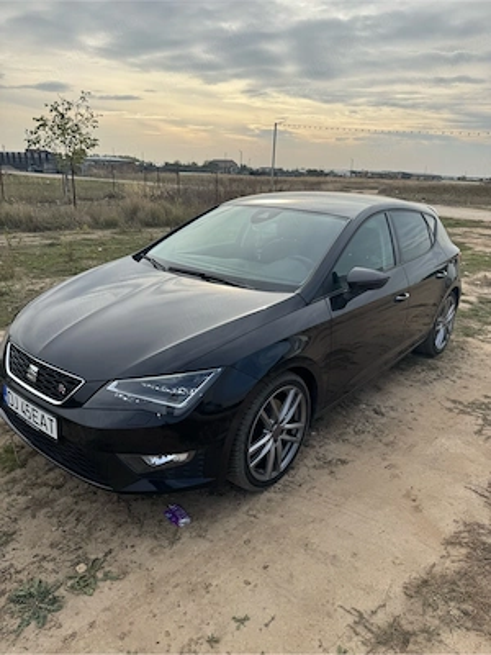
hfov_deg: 56.8
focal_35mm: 24
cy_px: 328
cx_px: 246
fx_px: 454
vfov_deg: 71.6
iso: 80
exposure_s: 1/3802
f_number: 1.78
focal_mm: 6.76
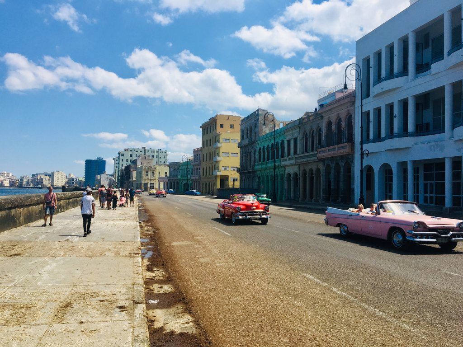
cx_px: 232
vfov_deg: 48.2
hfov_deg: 61.7
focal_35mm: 29
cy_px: 174
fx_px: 388
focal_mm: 4.2
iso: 25
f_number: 2.2
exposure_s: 1/2653
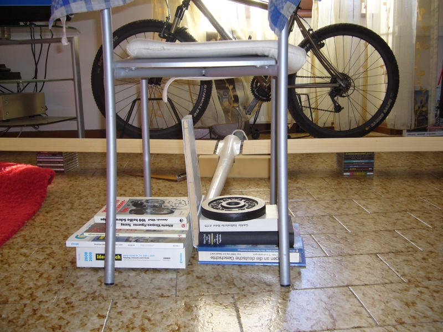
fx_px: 448
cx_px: 222
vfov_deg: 40.7
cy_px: 166
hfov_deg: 52.6
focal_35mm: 35
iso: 100
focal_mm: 5.8
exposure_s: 1/60
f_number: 2.8
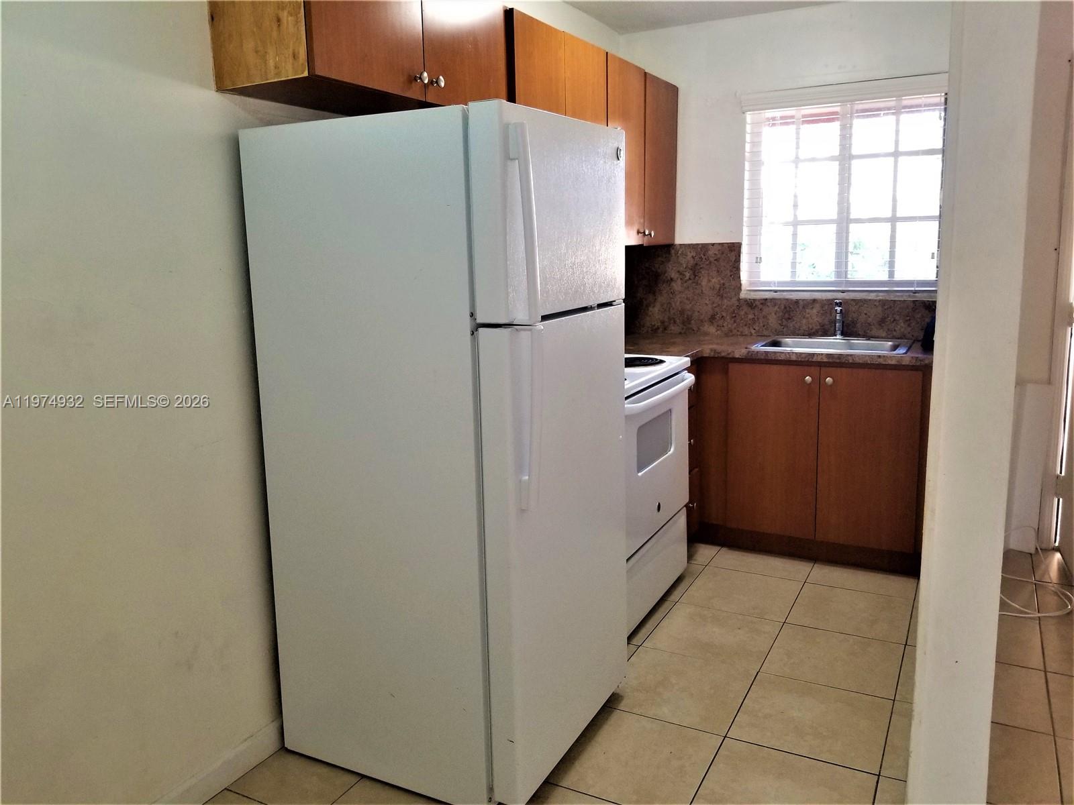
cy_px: 402
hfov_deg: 67.3
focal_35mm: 26
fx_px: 807
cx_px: 537
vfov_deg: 53.1
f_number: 1.7
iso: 160
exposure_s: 1/60
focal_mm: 4.25
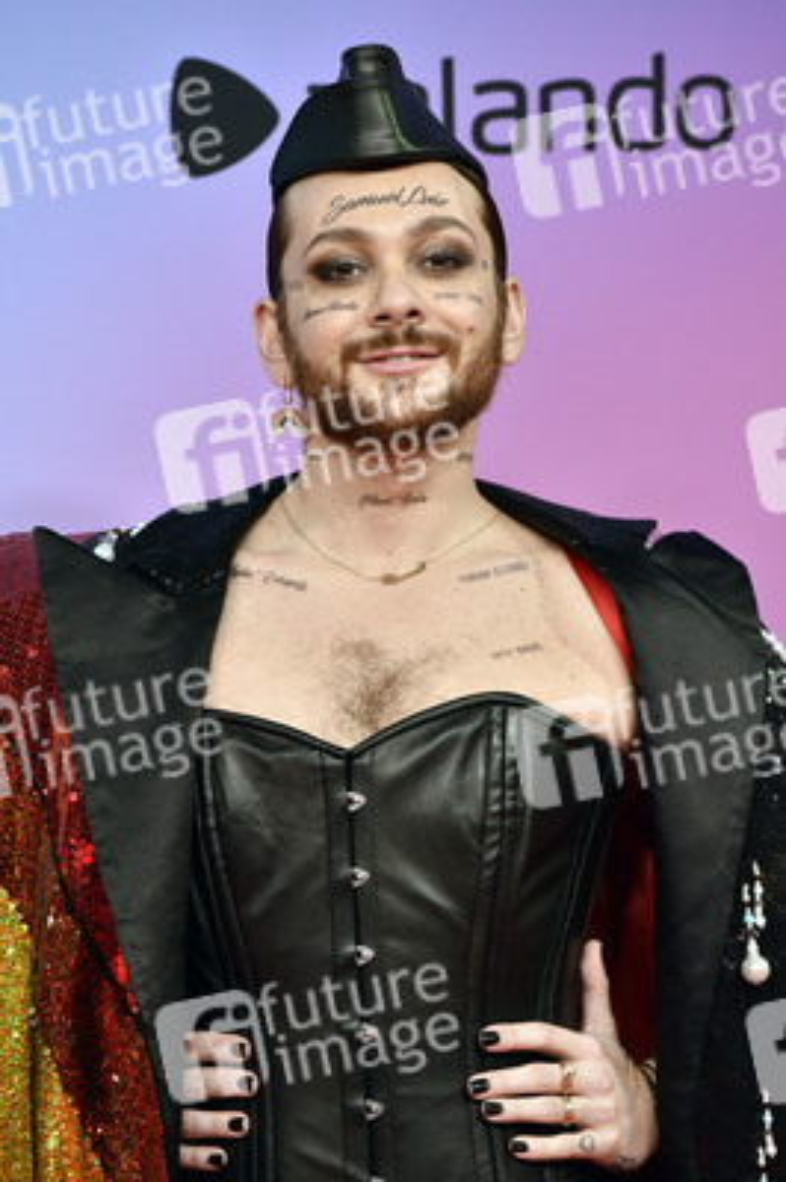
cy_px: 591
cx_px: 393
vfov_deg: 10.3
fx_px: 6561
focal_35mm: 200
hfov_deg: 6.9
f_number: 5.6
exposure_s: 1/200
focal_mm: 200
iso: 2000
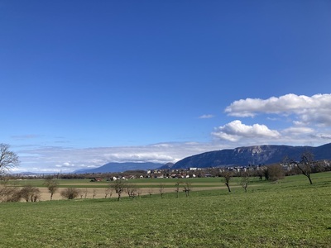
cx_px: 166
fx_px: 268
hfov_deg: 63.4
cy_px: 124
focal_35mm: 28
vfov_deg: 49.7
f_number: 1.8
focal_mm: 3.99
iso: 20
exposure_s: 1/2525
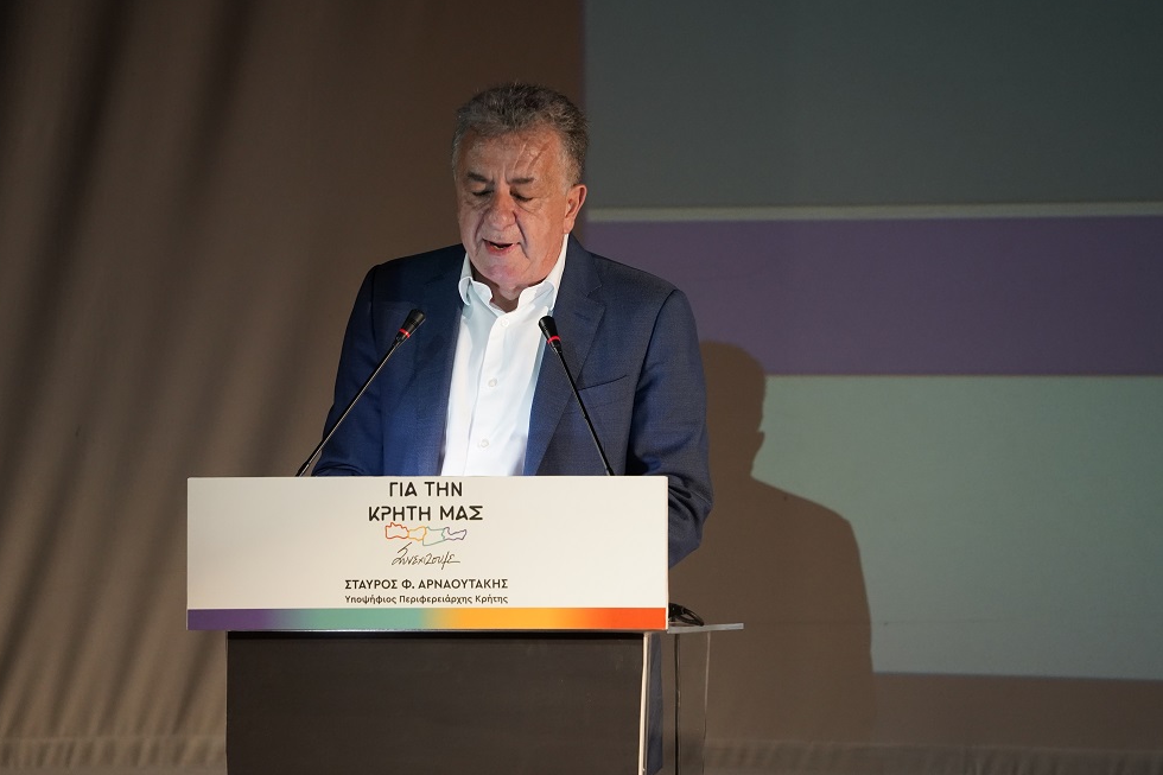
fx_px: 6589
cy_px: 382
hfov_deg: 10.1
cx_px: 571
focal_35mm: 204
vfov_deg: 6.7
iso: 5000
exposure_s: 1/125
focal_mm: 200
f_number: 5.6
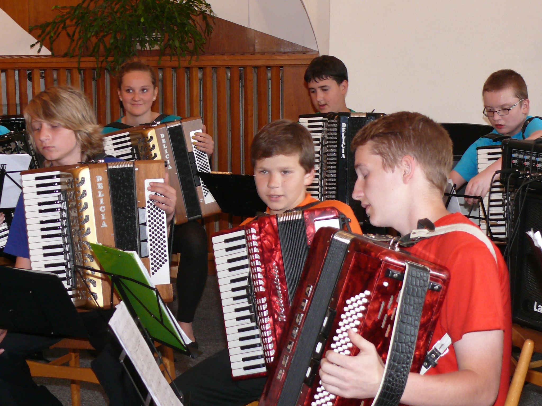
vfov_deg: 19.6
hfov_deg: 26.0
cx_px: 271
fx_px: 1174
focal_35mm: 75
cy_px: 203
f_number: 3.2
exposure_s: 1/30
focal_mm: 11.4
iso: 200
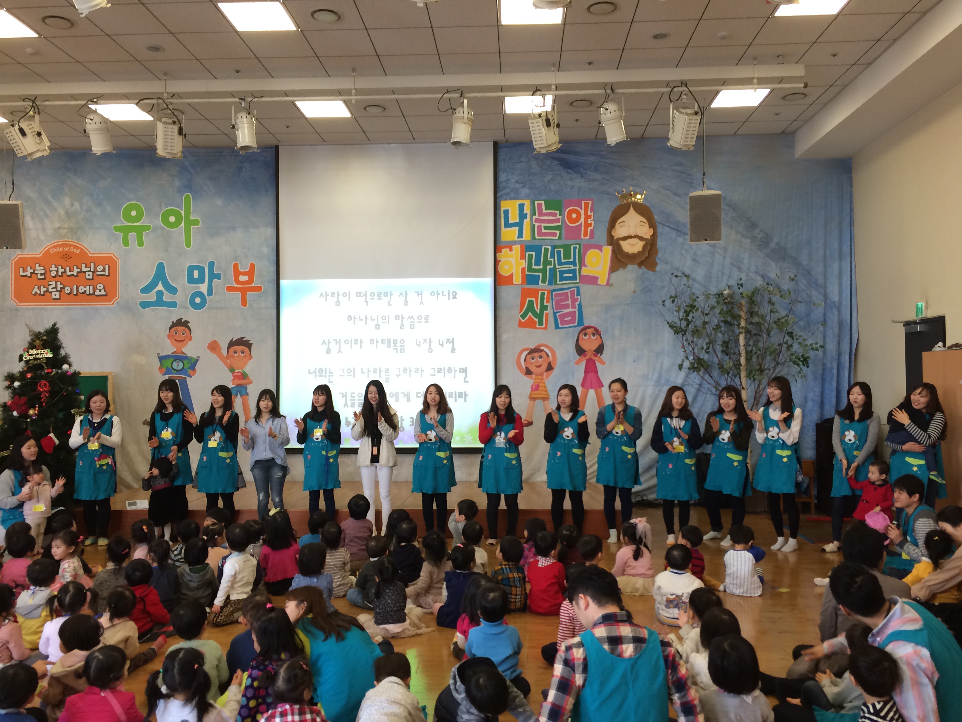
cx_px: 481
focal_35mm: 29
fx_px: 806
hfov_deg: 61.7
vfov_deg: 48.2
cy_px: 361
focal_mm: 4.15
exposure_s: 1/30
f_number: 2.2
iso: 80
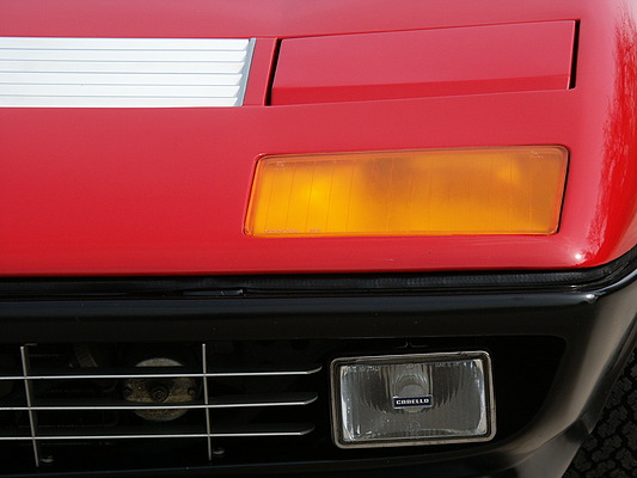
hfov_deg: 12.5
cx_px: 318
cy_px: 239
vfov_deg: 9.4
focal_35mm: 158
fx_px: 2908
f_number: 5.6
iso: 100
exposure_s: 1/750
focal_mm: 40.04
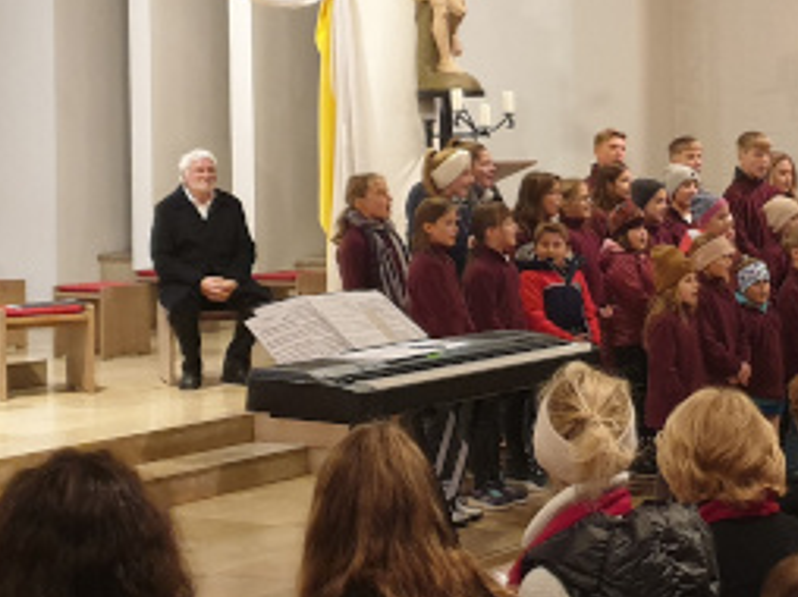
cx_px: 694
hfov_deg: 23.3
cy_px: 295
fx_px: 1889
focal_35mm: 82
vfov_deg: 18.0
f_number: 1.5
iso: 320
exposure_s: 1/25
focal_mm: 4.3
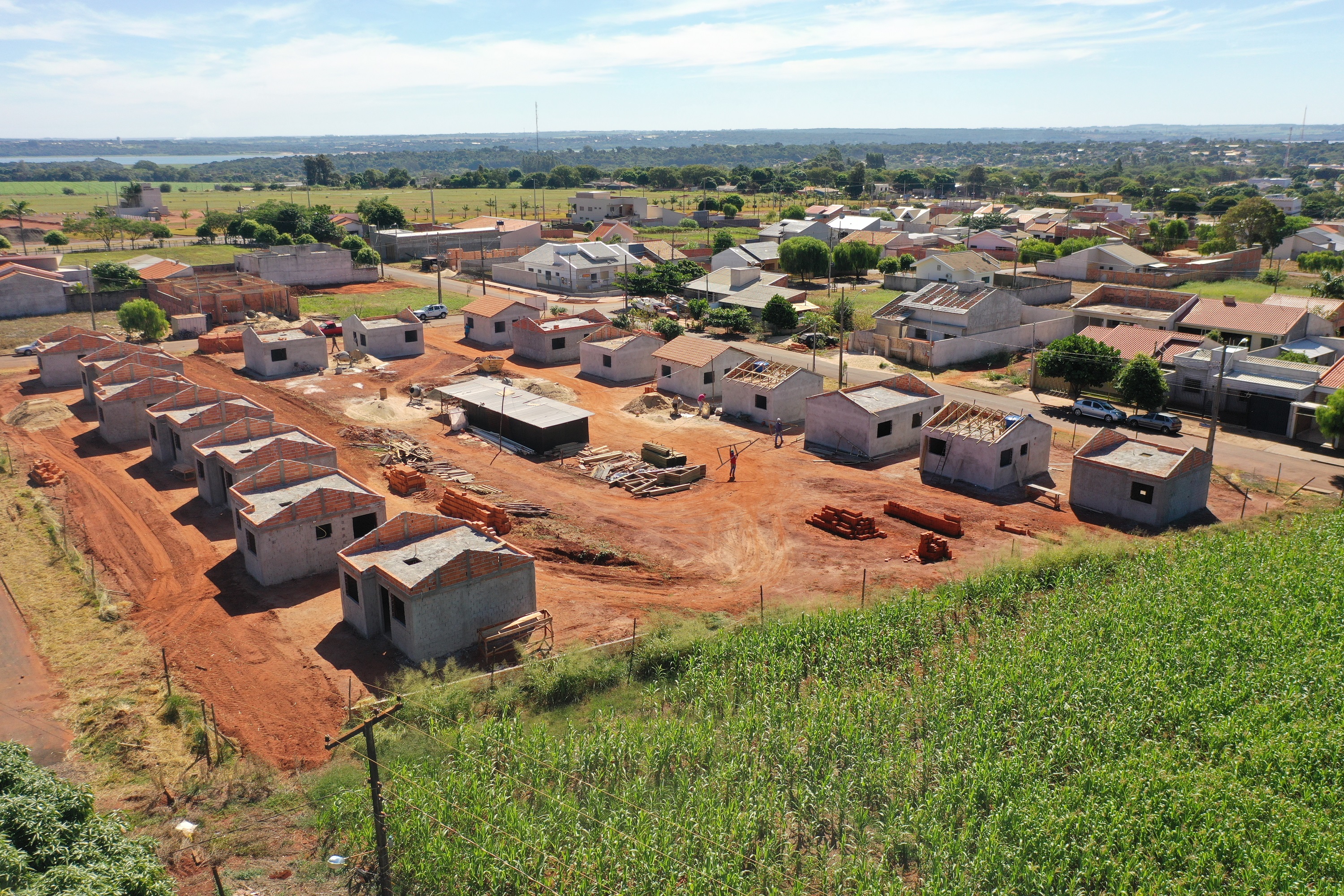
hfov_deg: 65.5
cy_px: 448
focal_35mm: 28
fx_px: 1045
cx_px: 672
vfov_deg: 46.4
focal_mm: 10.26
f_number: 3.2
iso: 100
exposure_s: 1/30
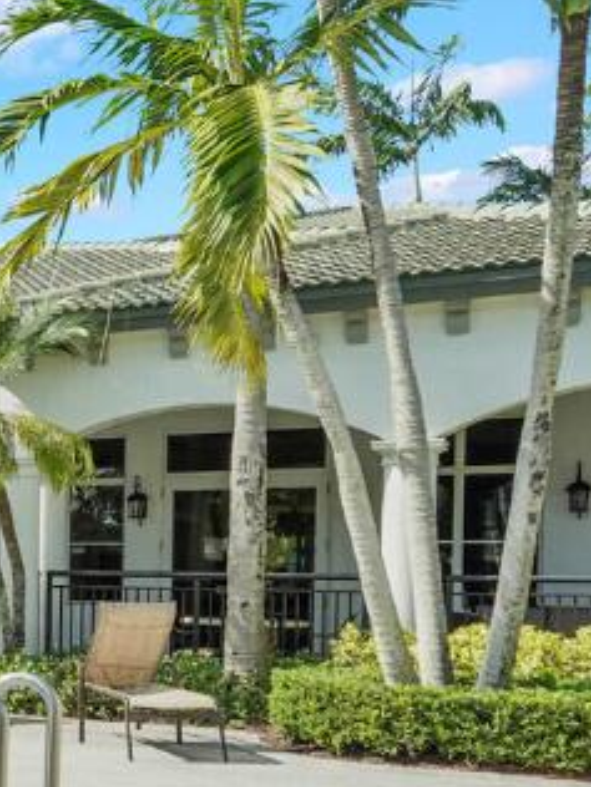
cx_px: -561
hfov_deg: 18.3
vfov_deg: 33.6
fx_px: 1275
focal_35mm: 56
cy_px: 593
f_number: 8
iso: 800
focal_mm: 16
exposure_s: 1/500
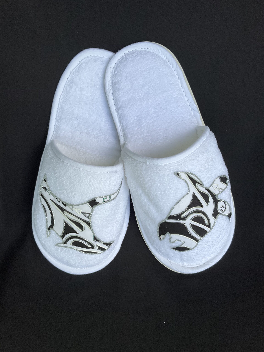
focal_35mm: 29
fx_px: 295
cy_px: 176
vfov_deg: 61.7
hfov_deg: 48.2
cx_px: 132
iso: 25
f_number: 1.8
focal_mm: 3
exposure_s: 1/478
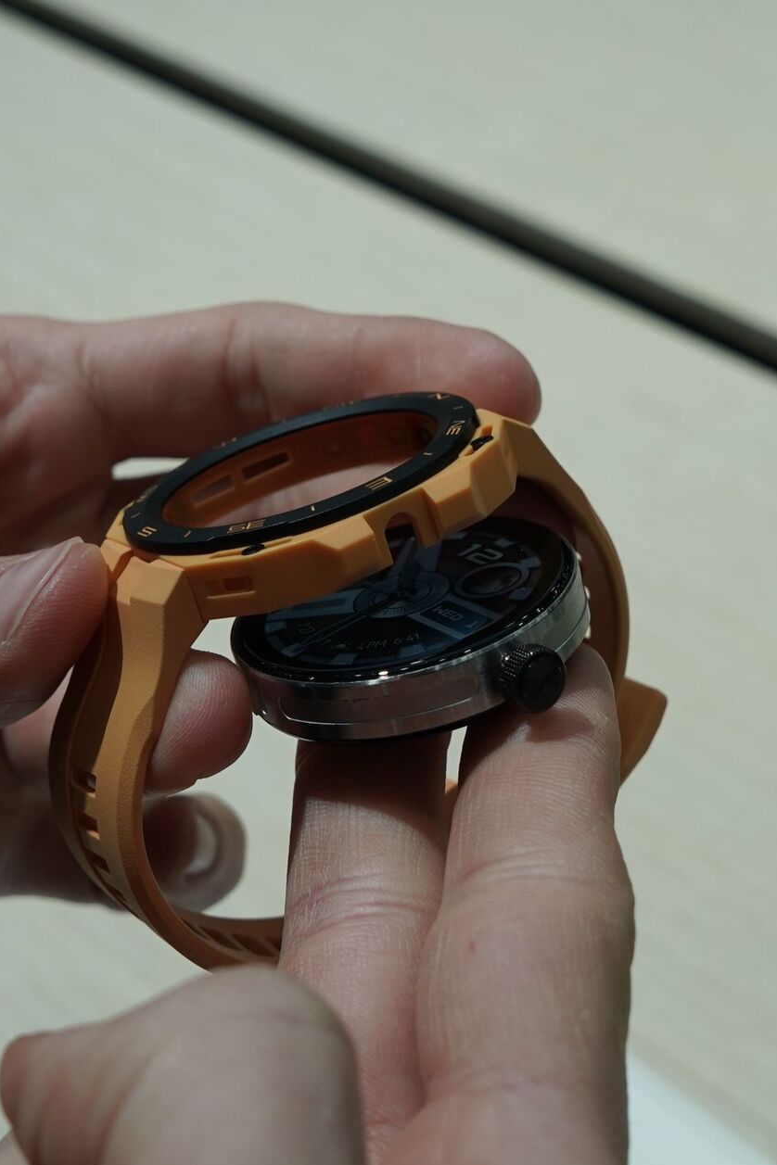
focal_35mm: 55
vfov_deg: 36.2
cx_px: 294
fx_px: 1780
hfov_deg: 24.6
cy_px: 578
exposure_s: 1/160
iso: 320
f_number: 8
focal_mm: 36
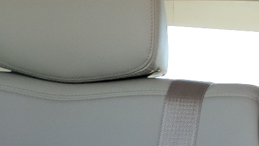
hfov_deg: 18.9
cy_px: 248
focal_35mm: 105
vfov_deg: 10.9
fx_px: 721
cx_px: 336
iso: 54
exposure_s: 1/60.2
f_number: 1.5
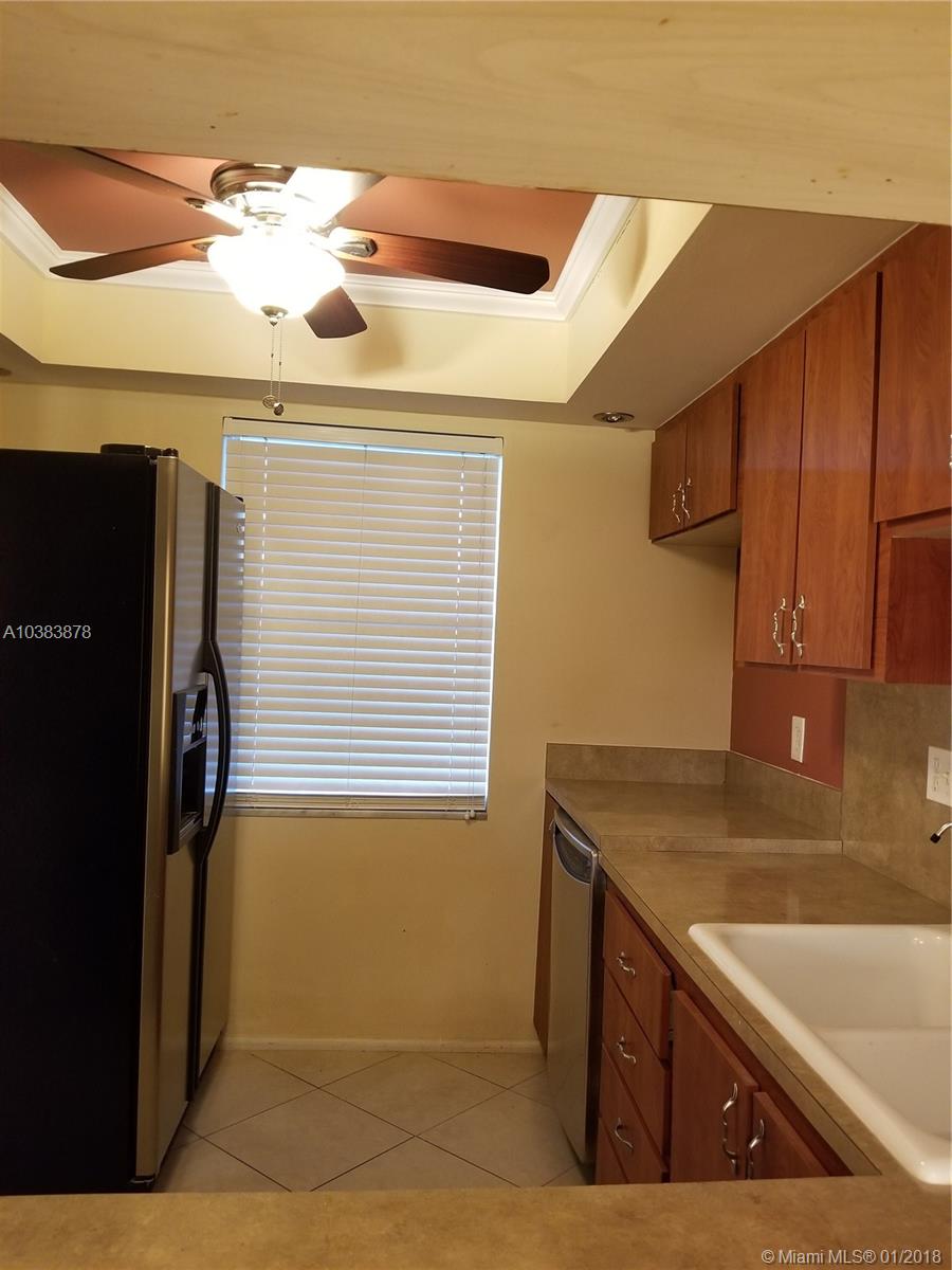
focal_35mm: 26
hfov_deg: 53.1
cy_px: 635
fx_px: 953
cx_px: 476
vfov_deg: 67.3
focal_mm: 4.25
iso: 250
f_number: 1.7
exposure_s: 1/30
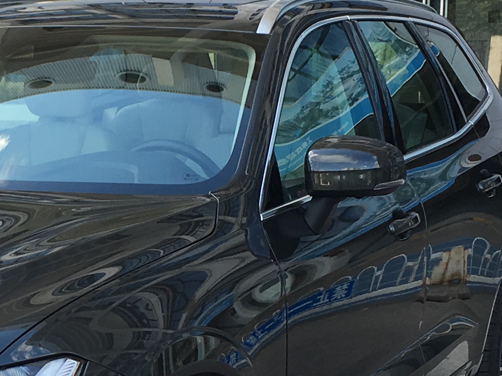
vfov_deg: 12.4
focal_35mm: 119
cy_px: 294
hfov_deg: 16.2
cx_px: -9
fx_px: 1726
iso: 25
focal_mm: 4.15
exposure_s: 1/237
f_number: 2.2
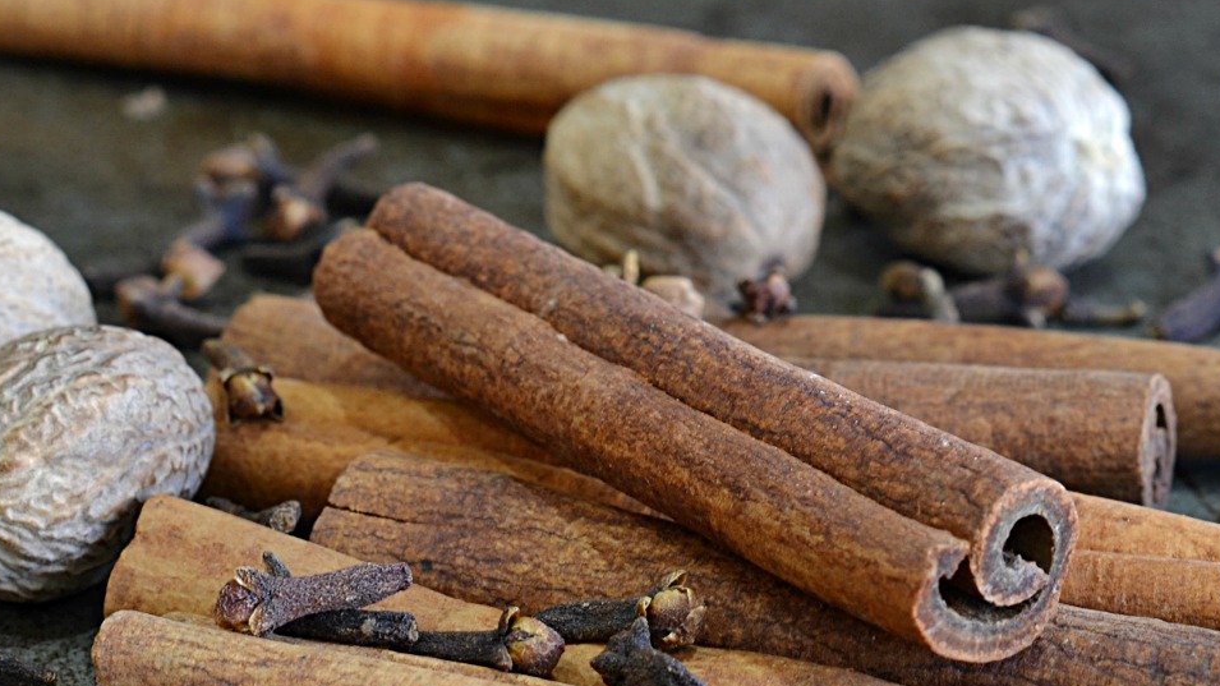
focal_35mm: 158
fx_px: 5111
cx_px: 948
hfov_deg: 13.6
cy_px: 479
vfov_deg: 7.7
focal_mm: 50
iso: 100
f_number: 10
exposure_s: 1/1.3
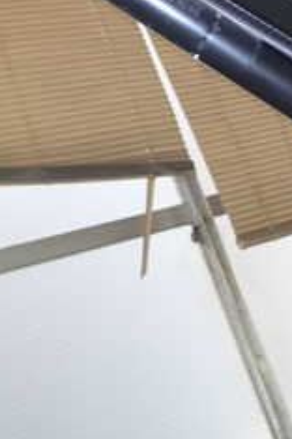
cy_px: 116
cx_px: 333
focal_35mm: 80
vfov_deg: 25.1
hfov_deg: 16.5
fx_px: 973
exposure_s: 1/50
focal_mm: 5.4
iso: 200
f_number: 2.3
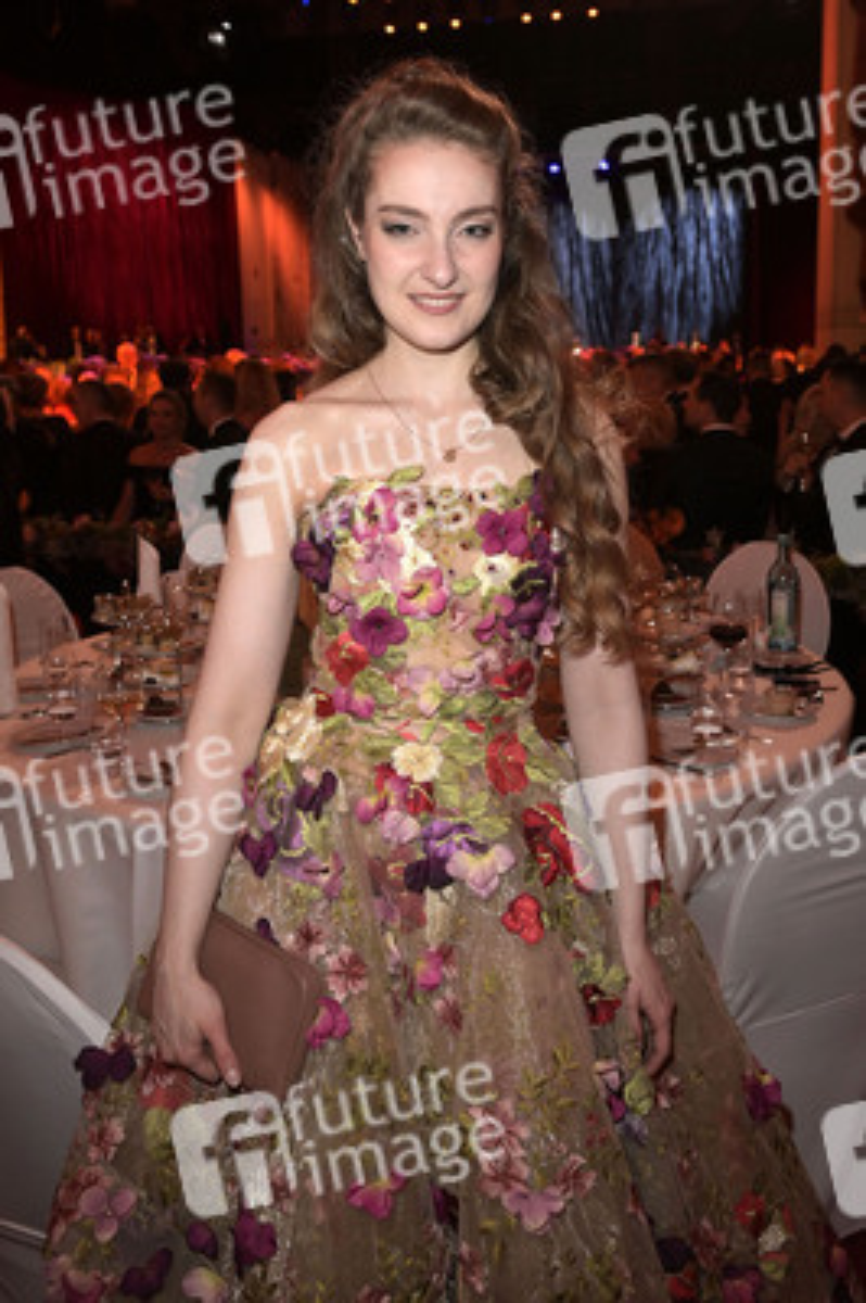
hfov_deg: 44.9
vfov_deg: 63.7
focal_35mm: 29
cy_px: 652
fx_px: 1048
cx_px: 433
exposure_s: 1/125
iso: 4000
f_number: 5
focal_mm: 29
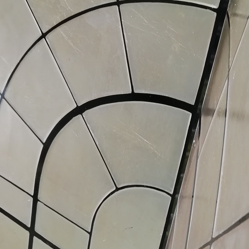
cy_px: 138
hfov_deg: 30.6
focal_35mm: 55
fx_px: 448
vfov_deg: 31.1
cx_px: 184
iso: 100
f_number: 2.2
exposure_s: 1/50
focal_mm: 3.46
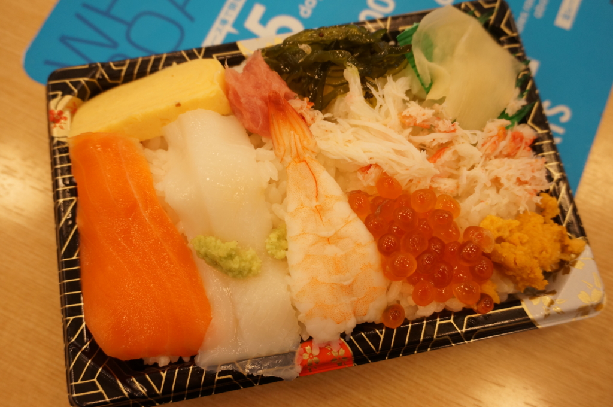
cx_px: 306
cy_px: 204
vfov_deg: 39.9
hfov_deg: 57.3
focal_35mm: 33
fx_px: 561
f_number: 4
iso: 640
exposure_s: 1/60
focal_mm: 22
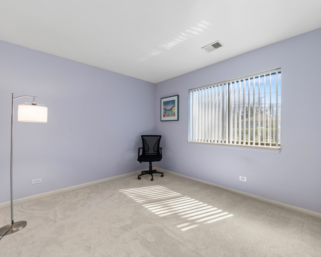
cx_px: 186
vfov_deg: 88.0
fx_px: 133
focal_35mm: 14
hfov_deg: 99.8
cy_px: 129
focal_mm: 12
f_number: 10
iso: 160
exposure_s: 1/40
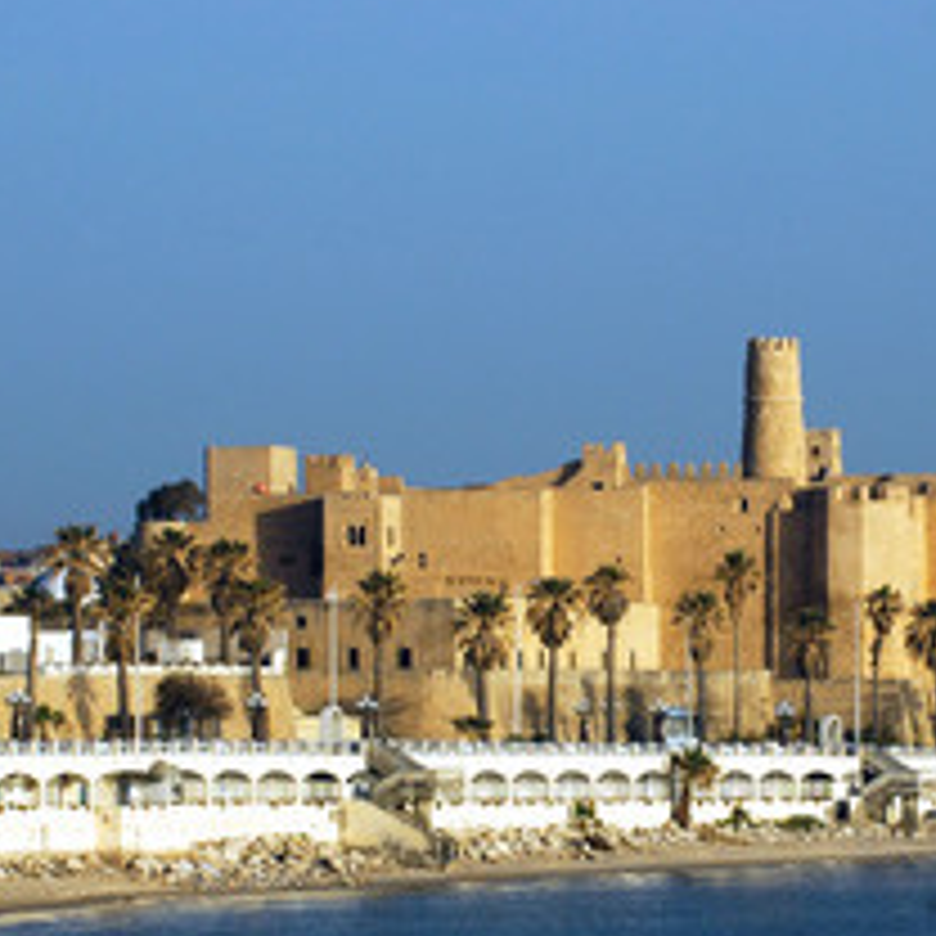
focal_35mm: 284
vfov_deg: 6.2
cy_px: 558
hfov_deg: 6.2
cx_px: 713
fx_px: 8688
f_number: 8
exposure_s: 1/640
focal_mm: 110
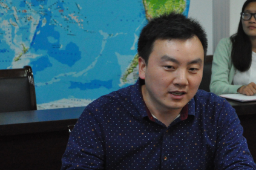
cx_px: 185
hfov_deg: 15.4
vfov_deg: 10.3
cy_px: 123
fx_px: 945
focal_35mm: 133
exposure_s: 1/50
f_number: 5.6
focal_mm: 50
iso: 3200
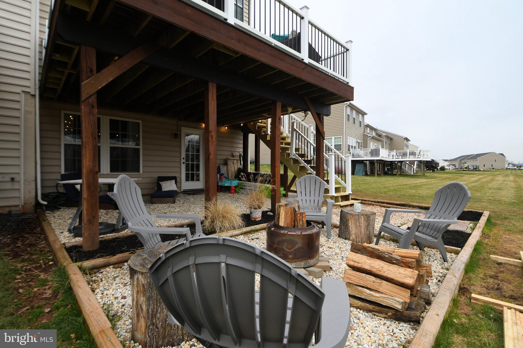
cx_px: 262
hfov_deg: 96.7
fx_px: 232
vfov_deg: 73.7
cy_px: 174
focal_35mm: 16
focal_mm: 11
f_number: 5.6
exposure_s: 1/1000
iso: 500
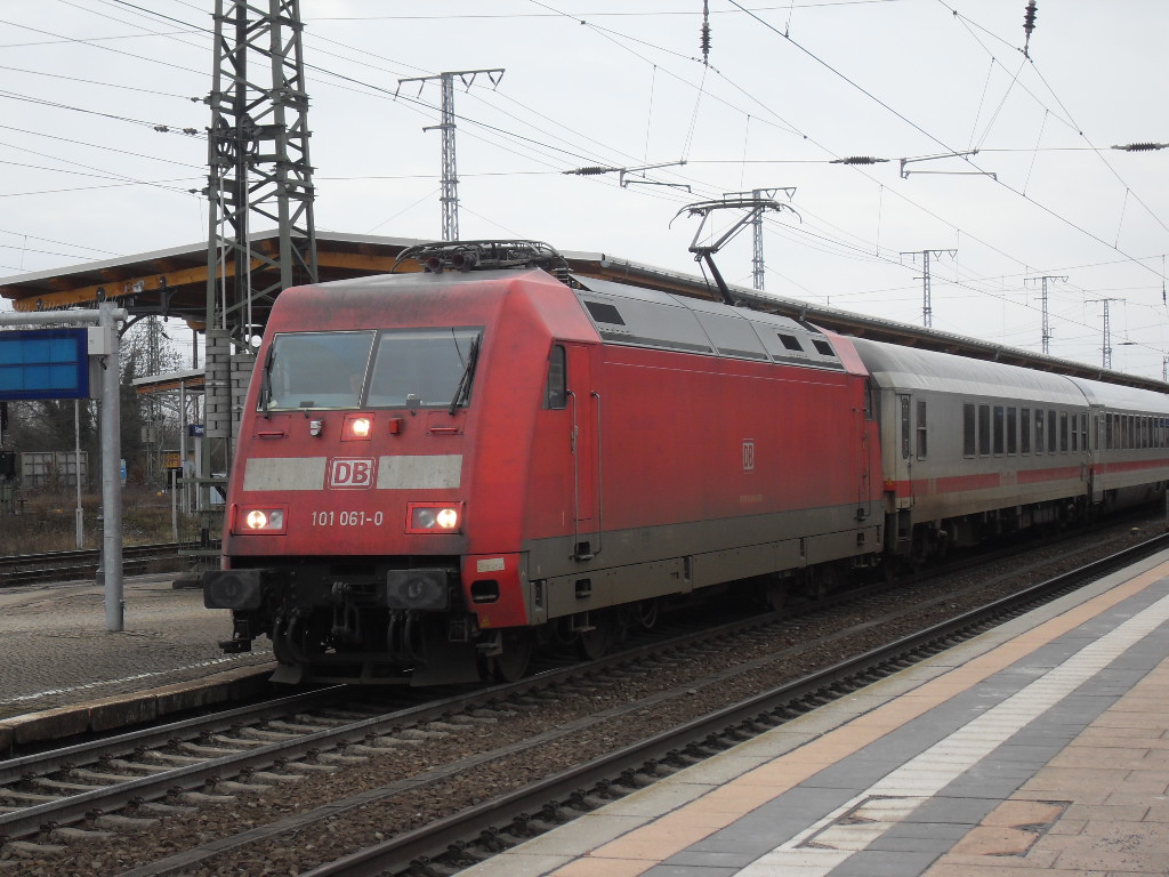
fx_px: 2668
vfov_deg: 18.7
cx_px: 584
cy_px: 438
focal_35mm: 79
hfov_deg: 24.7
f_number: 4.4
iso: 100
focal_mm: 13.5
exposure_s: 1/90
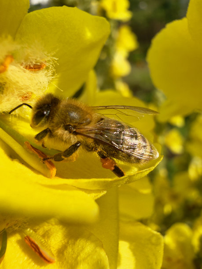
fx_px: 187
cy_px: 134
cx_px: 101
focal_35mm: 24
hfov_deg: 56.8
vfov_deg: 71.6
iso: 20
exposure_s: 1/1217
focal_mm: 2.22
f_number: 2.2
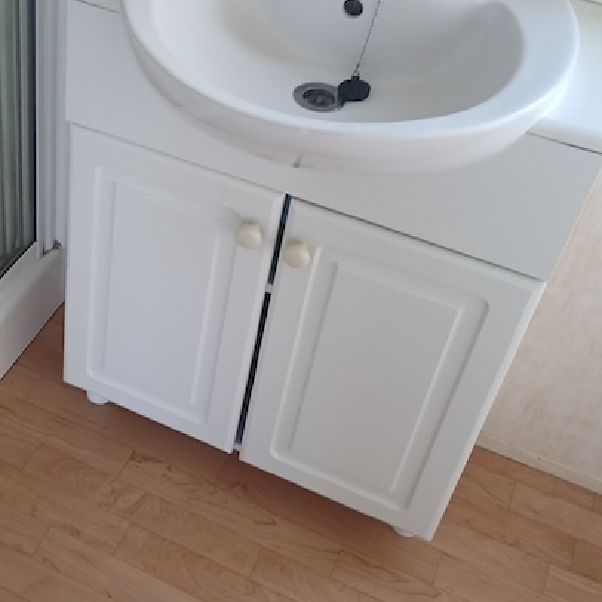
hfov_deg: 32.4
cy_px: 239
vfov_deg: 33.3
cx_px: 110
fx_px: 1003
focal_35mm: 51
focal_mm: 3.98
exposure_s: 1/50
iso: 100
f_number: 1.8
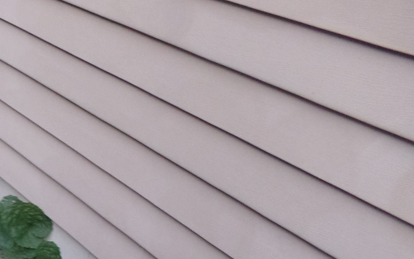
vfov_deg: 20.8
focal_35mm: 58
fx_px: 654
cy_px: 315
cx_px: -64
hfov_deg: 30.6
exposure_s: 1/30
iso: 400
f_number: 2.8
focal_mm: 4.1
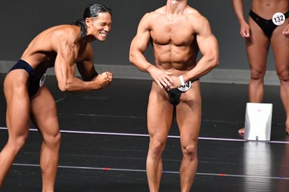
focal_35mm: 492
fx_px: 3948
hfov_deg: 4.2
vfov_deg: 2.8
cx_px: 101
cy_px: 104
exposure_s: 1/400
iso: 5000
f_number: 5.6
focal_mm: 200
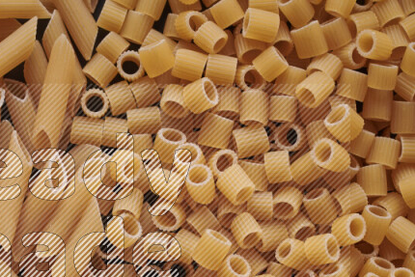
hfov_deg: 21.7
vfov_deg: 14.6
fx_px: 1072
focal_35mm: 93
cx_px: 109
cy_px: 250
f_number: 8
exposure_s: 1/100
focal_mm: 50
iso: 160
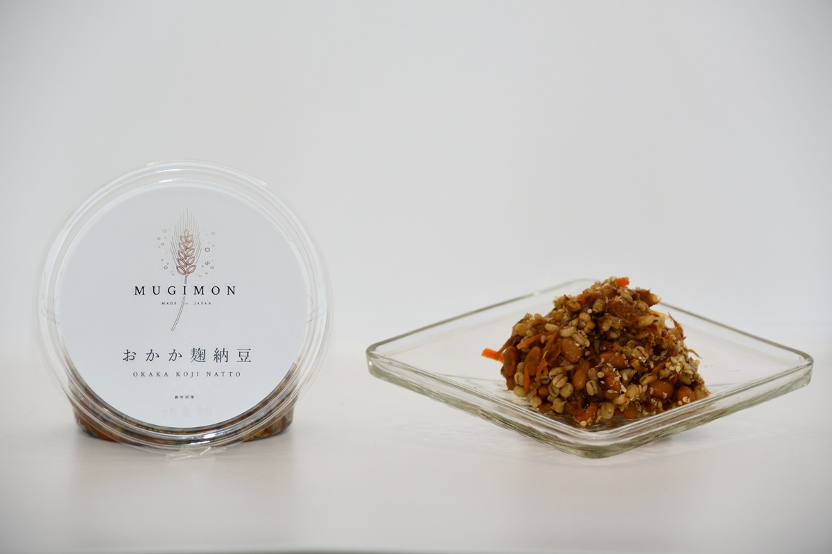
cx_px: 416
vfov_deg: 7.5
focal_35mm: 183
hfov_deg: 11.2
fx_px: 4227
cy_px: 277
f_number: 5.6
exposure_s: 1/160
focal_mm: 122
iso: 100
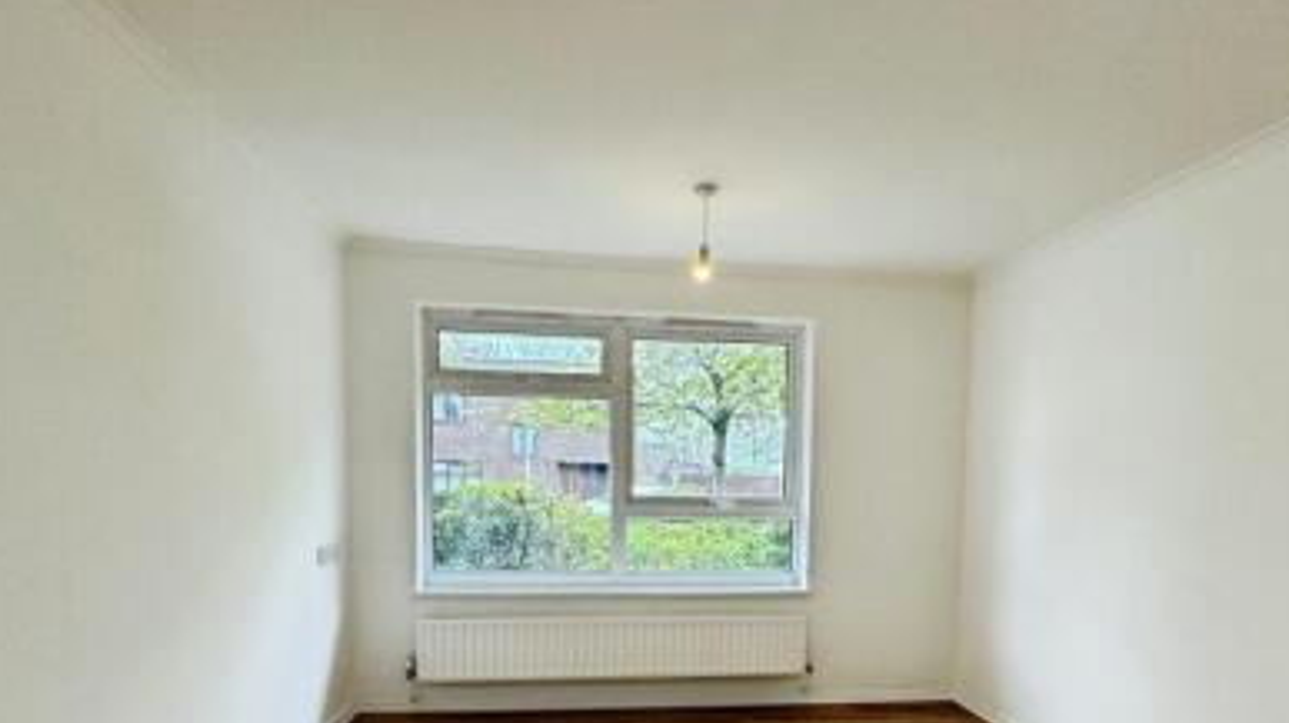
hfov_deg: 78.6
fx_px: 786
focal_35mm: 23
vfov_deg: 46.1
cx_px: 684
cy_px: 605
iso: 64
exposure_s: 1/100
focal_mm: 2.22
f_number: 2.2
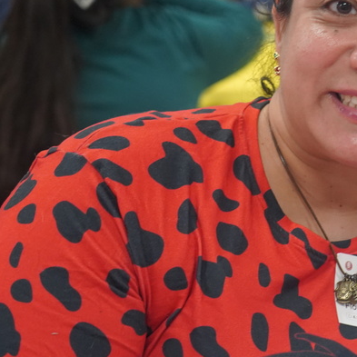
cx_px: 463
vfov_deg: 11.4
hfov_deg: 11.1
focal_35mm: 153
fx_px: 1785
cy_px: 145
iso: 4000
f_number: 4
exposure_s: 1/160
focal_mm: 69
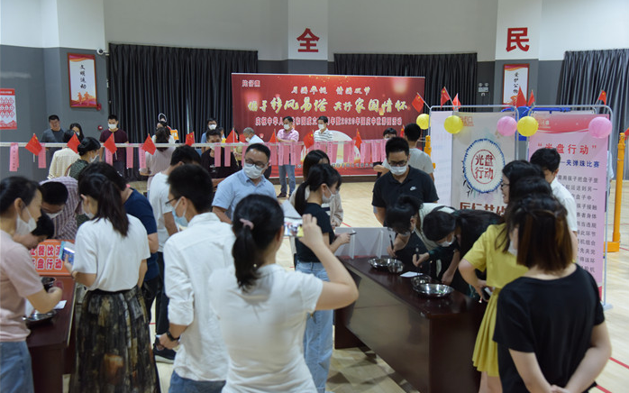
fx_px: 771
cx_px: 314
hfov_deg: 44.4
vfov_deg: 28.6
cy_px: 192
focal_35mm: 45
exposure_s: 1/80
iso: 1600
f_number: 4.5
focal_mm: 44
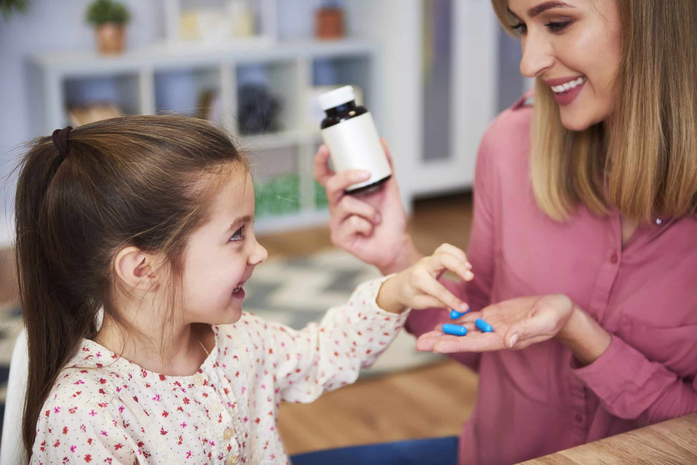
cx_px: 348
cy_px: 232
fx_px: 1085
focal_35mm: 56
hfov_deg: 35.6
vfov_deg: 24.2
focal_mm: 56
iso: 200
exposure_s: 1/125
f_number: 2.8
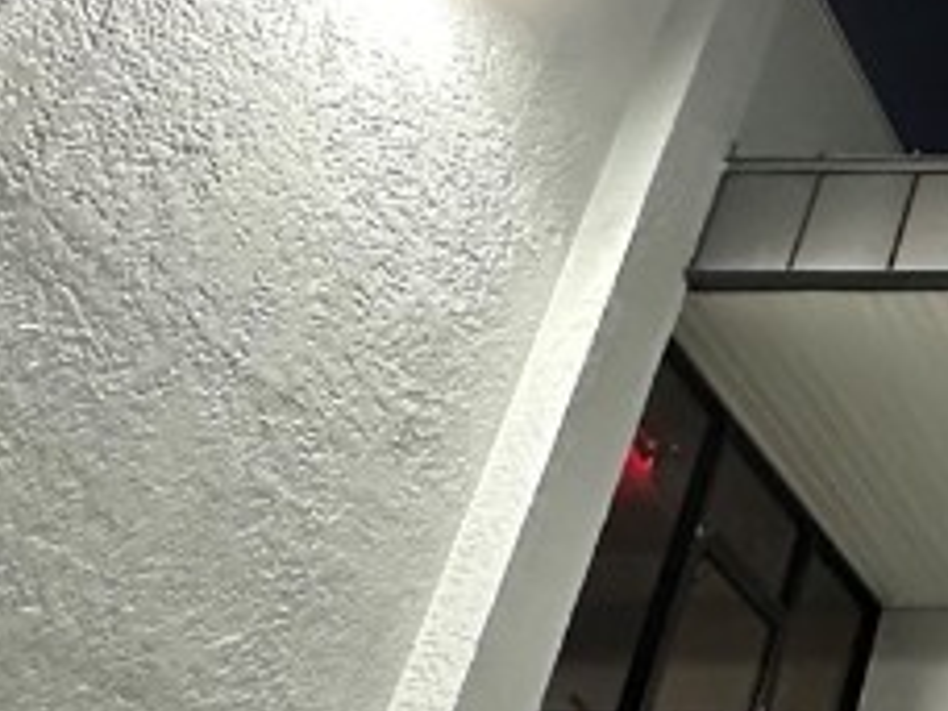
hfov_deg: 21.6
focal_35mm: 63
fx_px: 1725
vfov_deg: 22.9
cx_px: 1647
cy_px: 578
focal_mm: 2.22
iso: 640
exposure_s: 1/60
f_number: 2.2
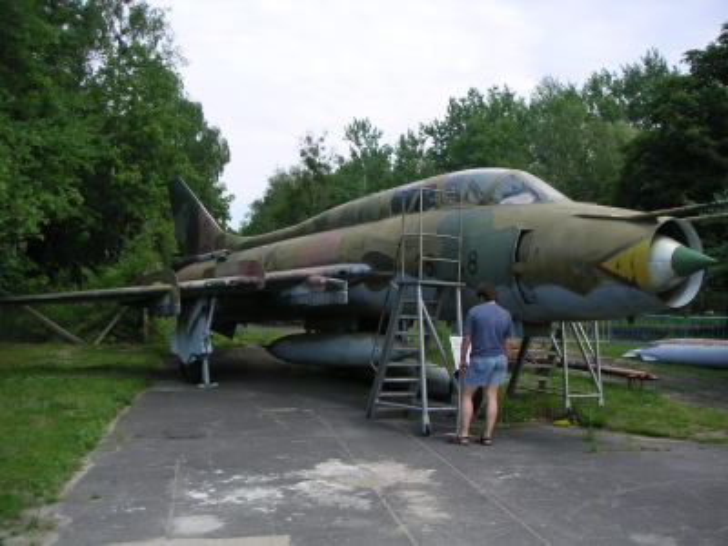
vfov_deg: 37.7
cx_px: 364
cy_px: 273
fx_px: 799
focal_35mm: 38
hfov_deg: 49.0
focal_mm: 6
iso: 50
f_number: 2.8
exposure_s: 1/500
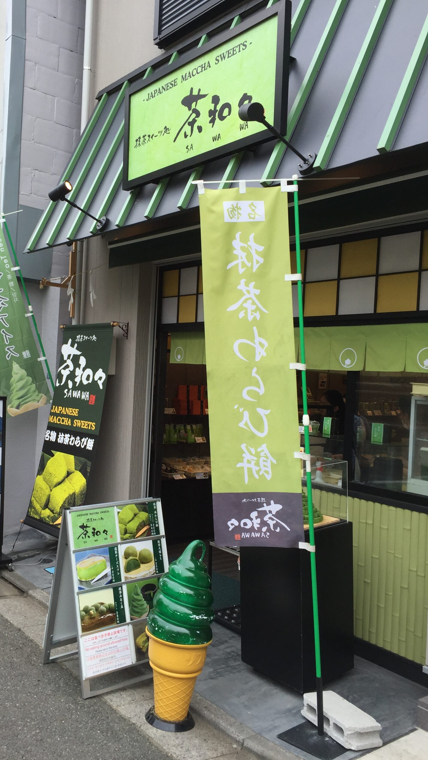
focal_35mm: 32
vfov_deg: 61.0
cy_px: 384
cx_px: 139
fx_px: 646
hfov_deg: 36.3
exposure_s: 1/682
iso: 32
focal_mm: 4.15
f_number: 2.2
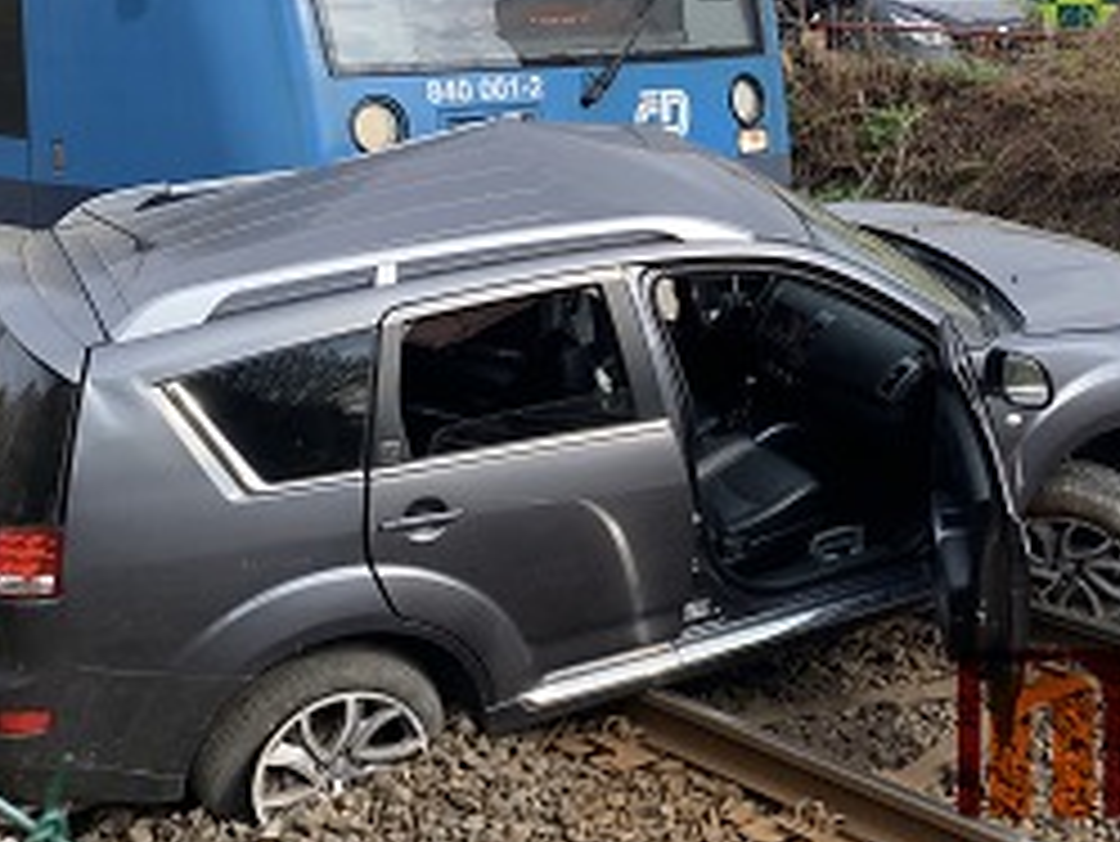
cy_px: 221
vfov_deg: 27.2
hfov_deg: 36.2
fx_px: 1716
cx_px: 558
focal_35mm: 53
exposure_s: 1/537
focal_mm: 4.25
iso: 25
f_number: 1.8
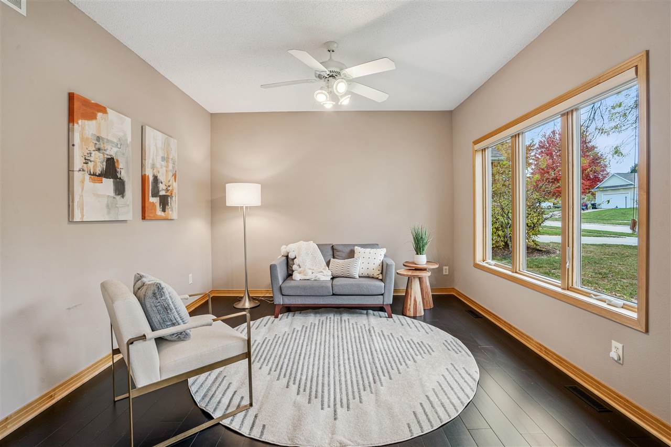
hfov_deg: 96.7
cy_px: 224
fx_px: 298
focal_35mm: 16
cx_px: 336
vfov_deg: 73.7
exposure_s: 1/13
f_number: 9
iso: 400
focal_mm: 16
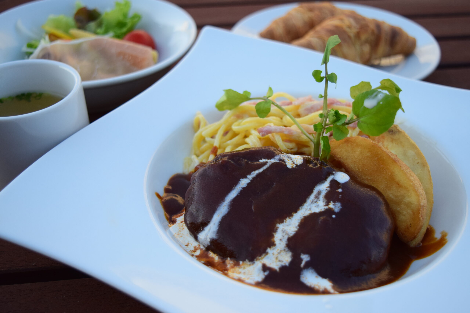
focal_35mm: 46
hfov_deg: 42.3
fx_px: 607
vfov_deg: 28.9
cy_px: 156
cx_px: 235
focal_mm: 31
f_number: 4.2
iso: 800
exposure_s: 1/1000
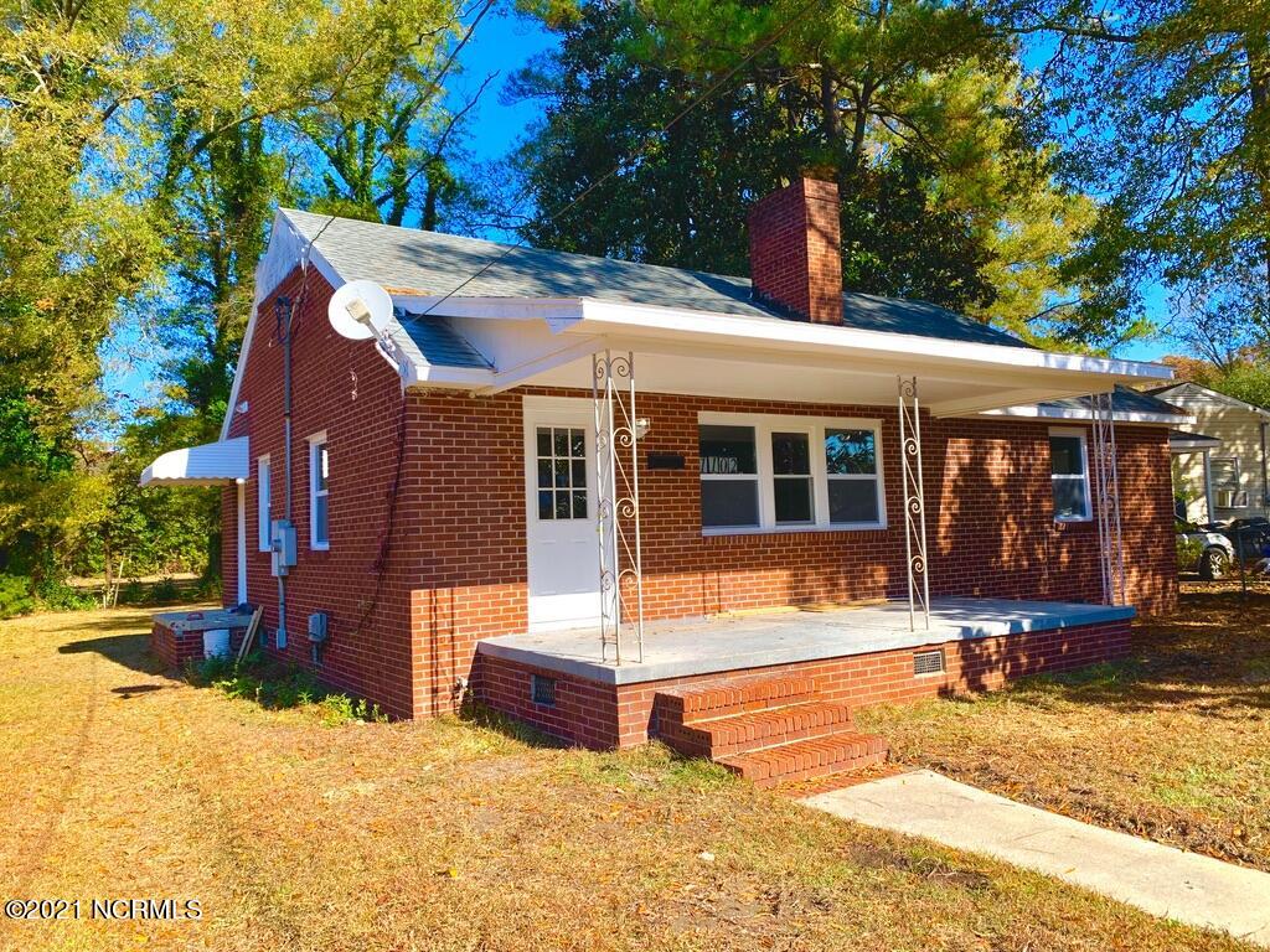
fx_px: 954
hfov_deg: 67.3
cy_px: 476
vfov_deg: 53.1
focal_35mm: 26
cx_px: 635
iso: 25
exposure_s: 1/1205
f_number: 1.8
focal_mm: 4.25
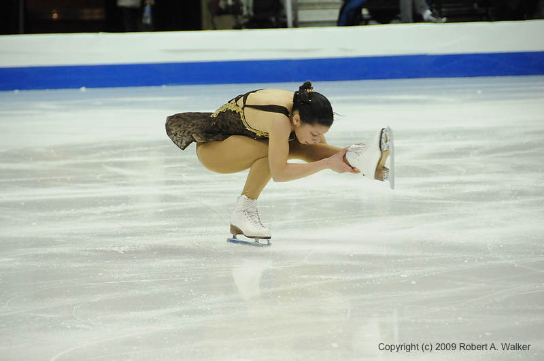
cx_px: 272
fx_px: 3848
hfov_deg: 8.1
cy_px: 180
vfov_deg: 5.4
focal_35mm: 255
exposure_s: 1/640
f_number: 5.6
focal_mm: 170
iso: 3200
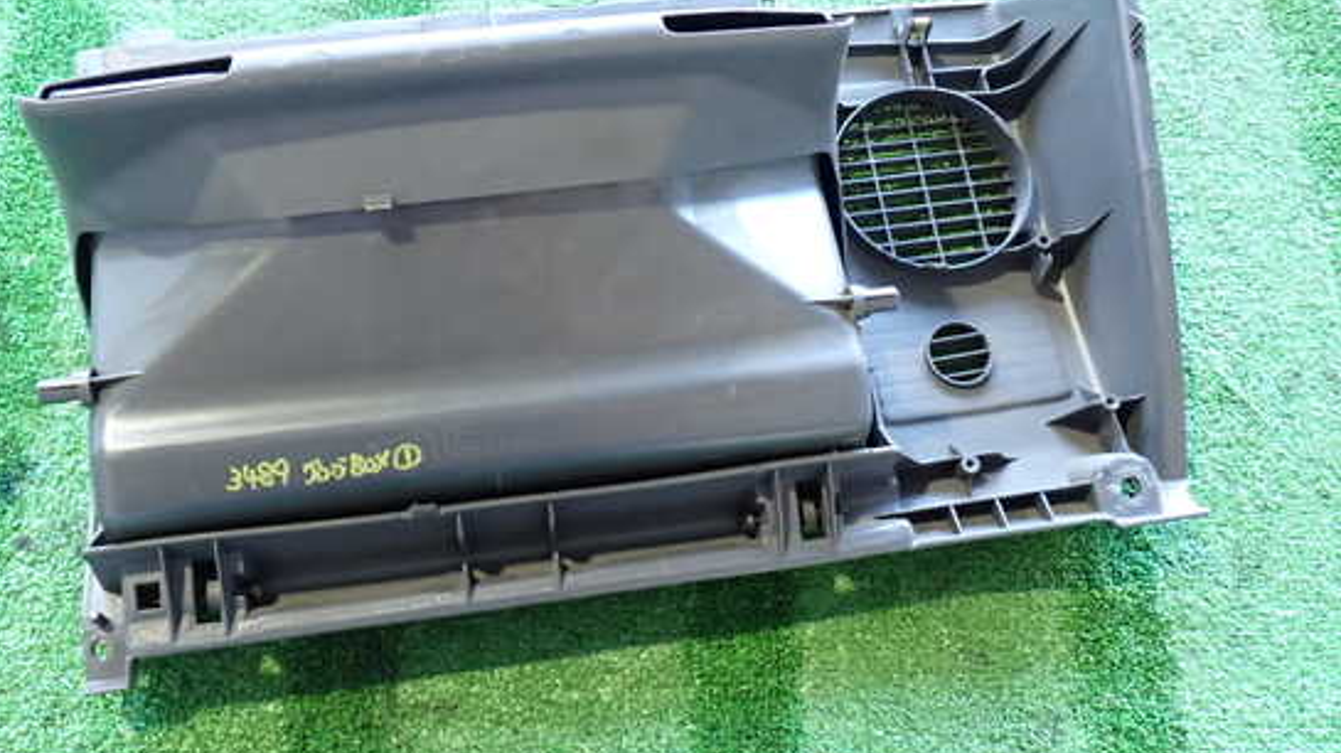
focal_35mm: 36
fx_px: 1280
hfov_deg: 55.2
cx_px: 608
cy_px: 337
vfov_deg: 32.8
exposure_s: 1/30
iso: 500
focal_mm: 5.4
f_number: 2.3
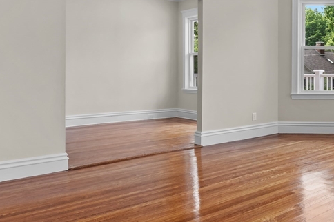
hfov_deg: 45.0
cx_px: 335
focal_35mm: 36
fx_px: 334
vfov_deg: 36.6
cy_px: 82
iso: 320
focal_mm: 17
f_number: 9
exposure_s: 1/3
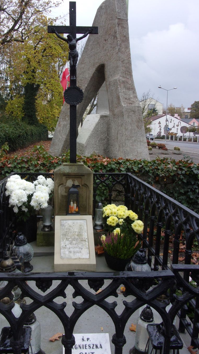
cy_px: 177
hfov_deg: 37.7
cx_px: 83
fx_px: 291
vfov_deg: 62.6
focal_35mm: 31
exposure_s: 1/170
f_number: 3.9
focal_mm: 5.1
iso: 80
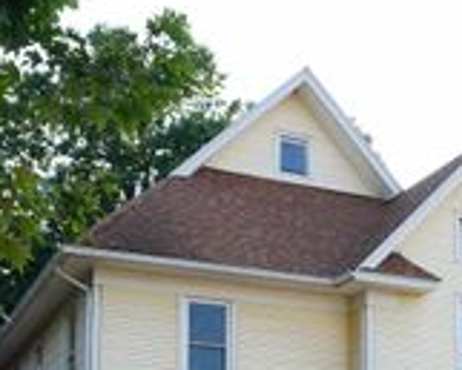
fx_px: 958
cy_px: 460
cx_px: 273
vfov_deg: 20.3
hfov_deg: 27.1
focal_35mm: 70
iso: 100
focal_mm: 16
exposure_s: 1/125
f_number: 5
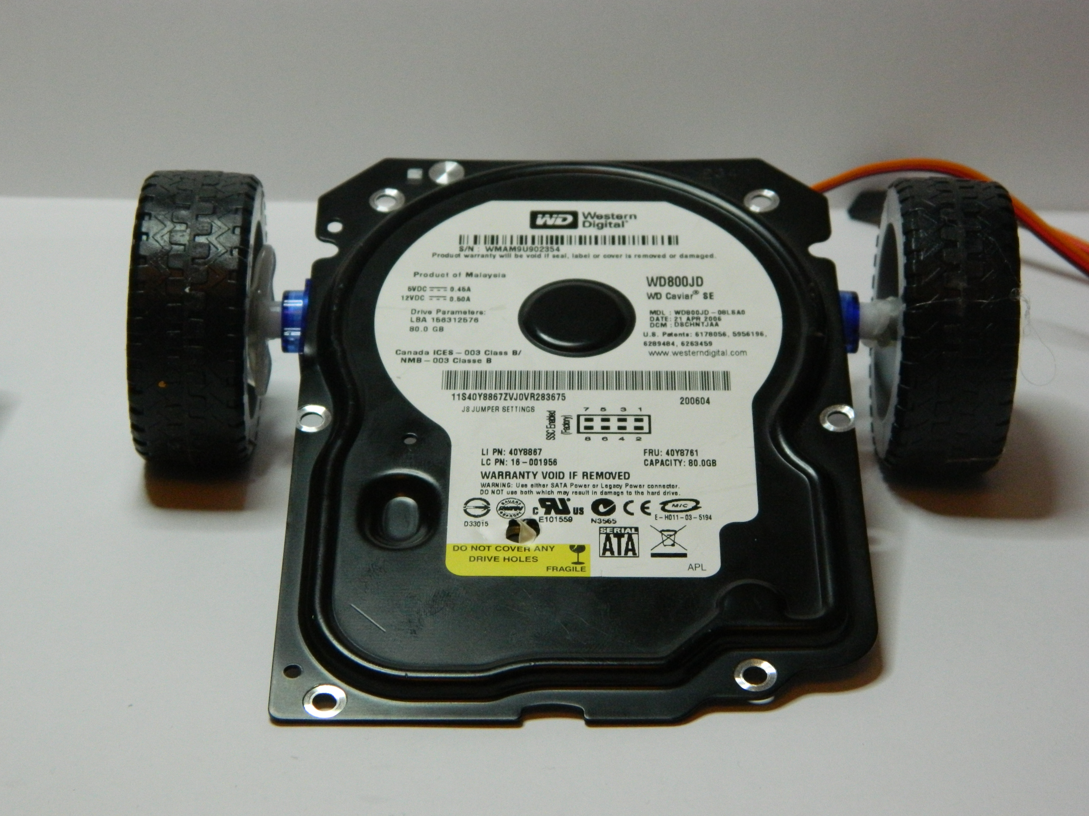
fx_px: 2643
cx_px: 544
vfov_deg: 17.6
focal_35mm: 84
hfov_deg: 23.3
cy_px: 408
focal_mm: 15.1
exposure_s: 1/100
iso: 400
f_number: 4.2
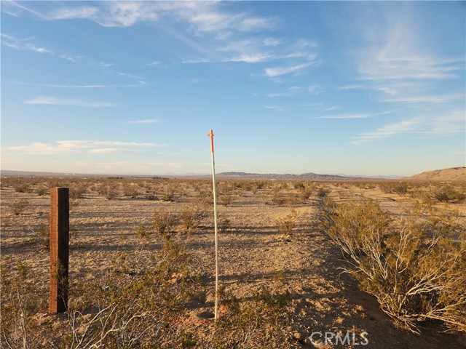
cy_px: 174
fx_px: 310
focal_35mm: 23
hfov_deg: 73.9
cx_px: 233
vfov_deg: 58.9
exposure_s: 1/606
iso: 20
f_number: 1.8
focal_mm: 5.4
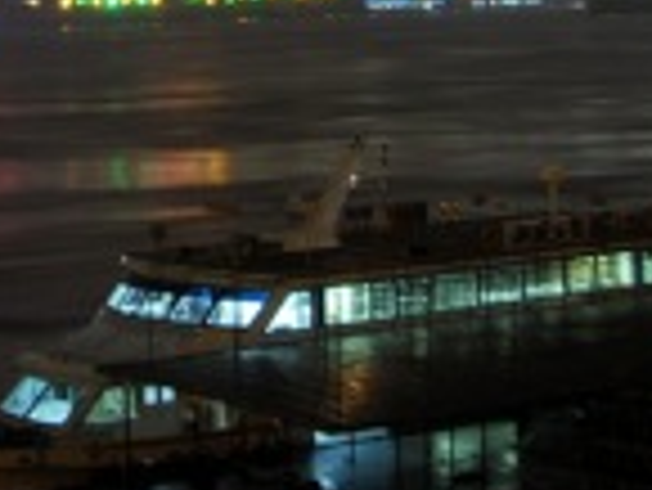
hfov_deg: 15.7
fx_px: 2224
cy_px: -135
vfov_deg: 12.2
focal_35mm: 118
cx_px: -238
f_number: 3.5
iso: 80
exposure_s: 6
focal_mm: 6.6
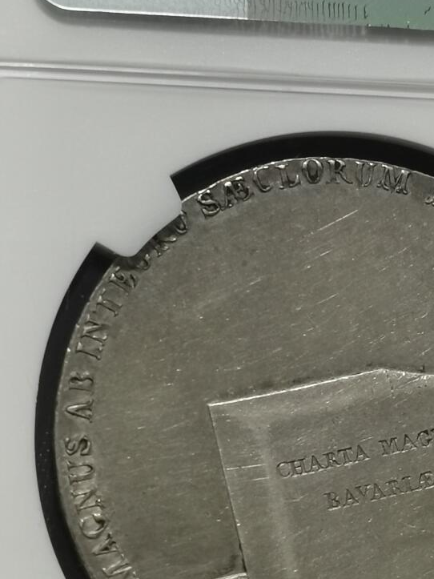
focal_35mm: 137
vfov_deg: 14.4
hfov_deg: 10.8
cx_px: 336
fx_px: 2291
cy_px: 187
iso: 64
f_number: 1.8
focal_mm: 5.58
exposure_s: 1/100
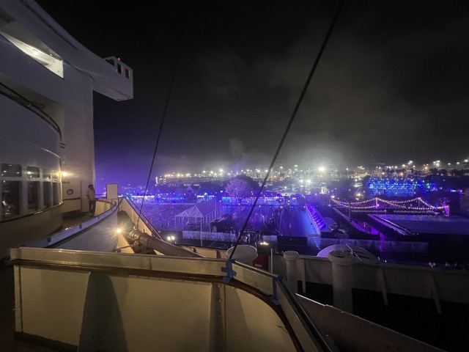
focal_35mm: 13
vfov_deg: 89.9
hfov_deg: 106.2
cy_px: 176
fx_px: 176
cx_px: 234
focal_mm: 1.57
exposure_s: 1/40
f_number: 1.8
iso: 1000
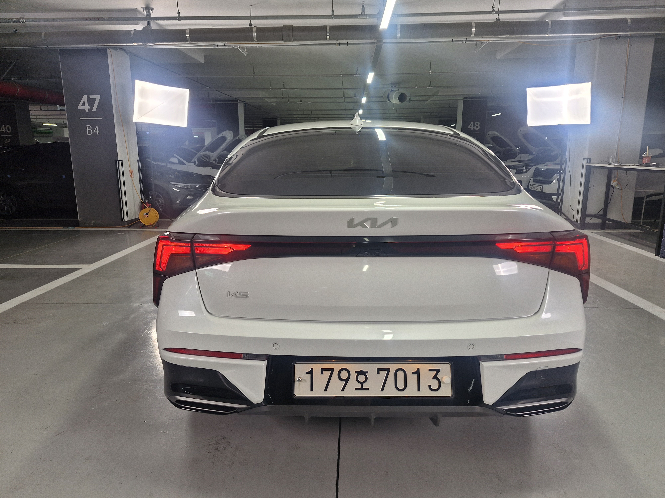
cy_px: 249
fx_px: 442
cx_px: 332
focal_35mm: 23
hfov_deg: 73.9
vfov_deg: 58.9
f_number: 1.8
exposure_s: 1/55
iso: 50
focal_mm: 5.54
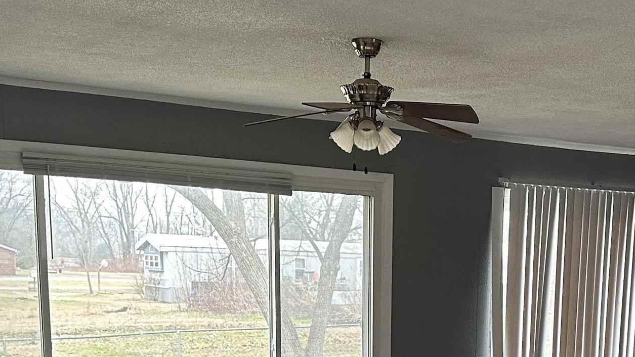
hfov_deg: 32.5
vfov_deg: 17.6
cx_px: 433
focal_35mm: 64
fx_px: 1078
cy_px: 474
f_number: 1.78
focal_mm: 6.86
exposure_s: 1/60
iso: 250
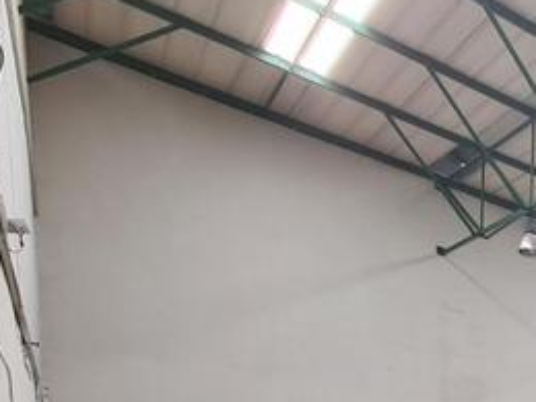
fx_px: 619
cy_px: 577
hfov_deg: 28.5
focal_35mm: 40
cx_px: 816
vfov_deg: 27.2
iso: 50
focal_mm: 2.2
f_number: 2.2
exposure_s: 1/100
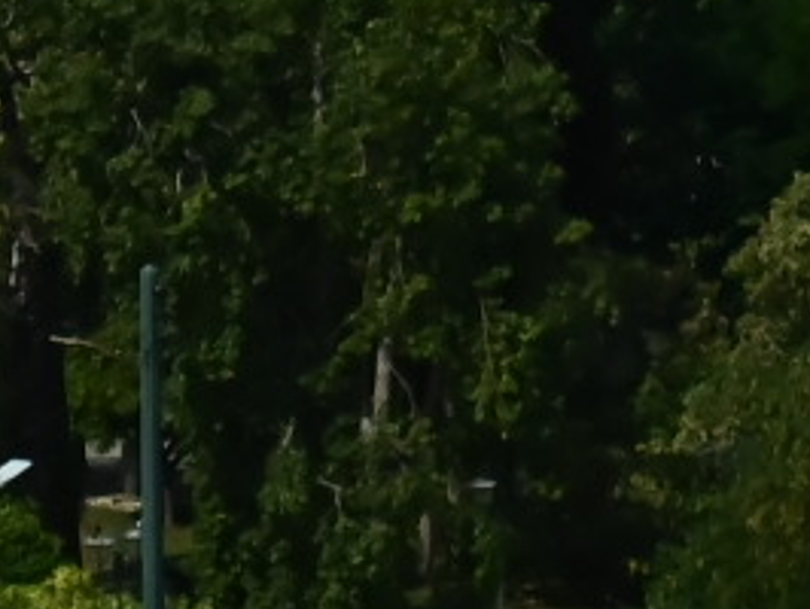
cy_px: -947
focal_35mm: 557
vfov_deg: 2.7
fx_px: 13045
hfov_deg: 3.5
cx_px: -1331
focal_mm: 45
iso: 1600
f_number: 4
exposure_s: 1/8000
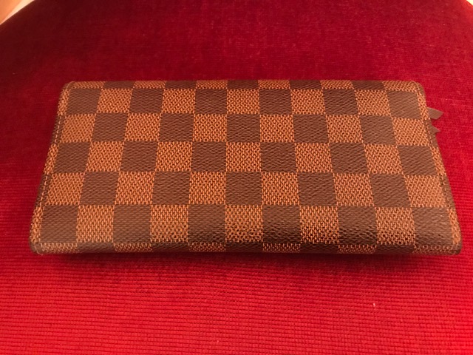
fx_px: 383
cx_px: 236
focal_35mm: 28
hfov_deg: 63.4
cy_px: 178
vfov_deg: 49.7
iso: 125
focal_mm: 3.99
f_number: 1.8
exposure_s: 1/4
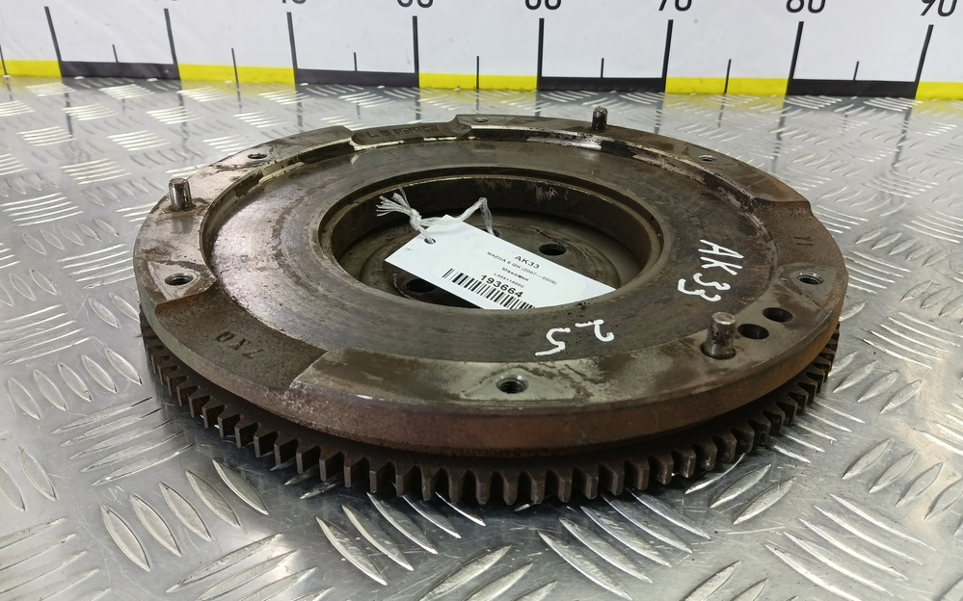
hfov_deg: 72.6
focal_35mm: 25
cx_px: 486
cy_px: 274
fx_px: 656
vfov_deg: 49.2
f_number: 1.6
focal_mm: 4.11
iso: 172
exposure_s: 1/50
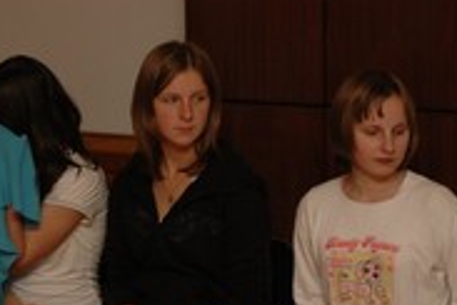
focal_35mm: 151
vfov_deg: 9.1
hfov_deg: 13.5
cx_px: 72
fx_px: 1917
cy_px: 175
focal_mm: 46
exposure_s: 1/45
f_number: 5.6
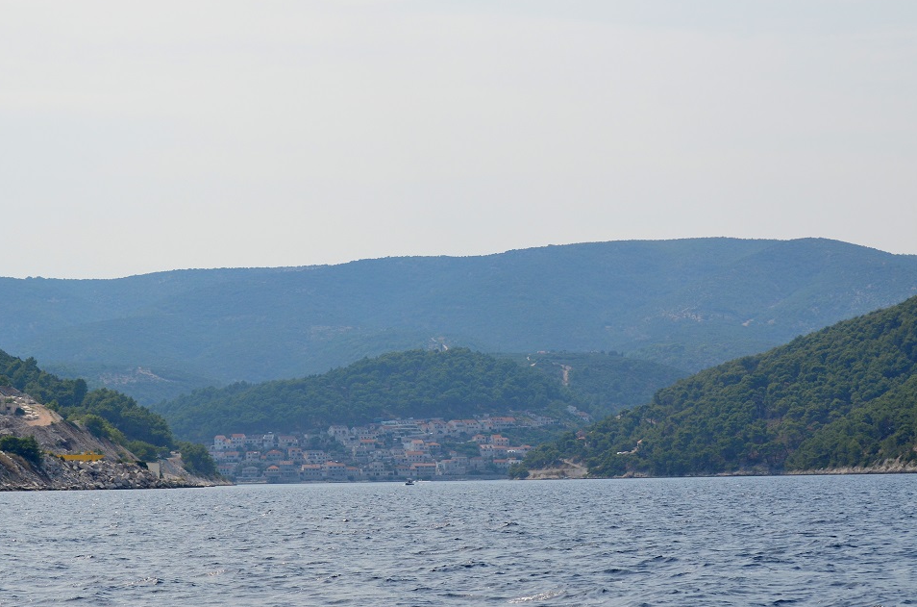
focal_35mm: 110
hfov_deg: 18.6
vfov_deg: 12.4
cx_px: 454
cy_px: 305
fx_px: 2795
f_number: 5.6
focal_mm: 70
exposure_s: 1/4000
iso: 400
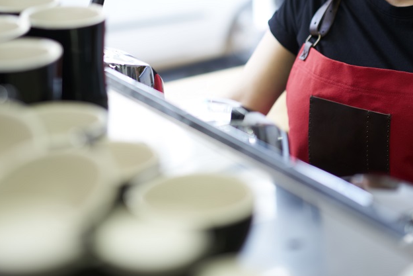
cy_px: 61
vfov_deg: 15.5
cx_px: 228
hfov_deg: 23.1
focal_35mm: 88
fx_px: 1010
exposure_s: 1/100
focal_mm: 55
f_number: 1.8
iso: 160
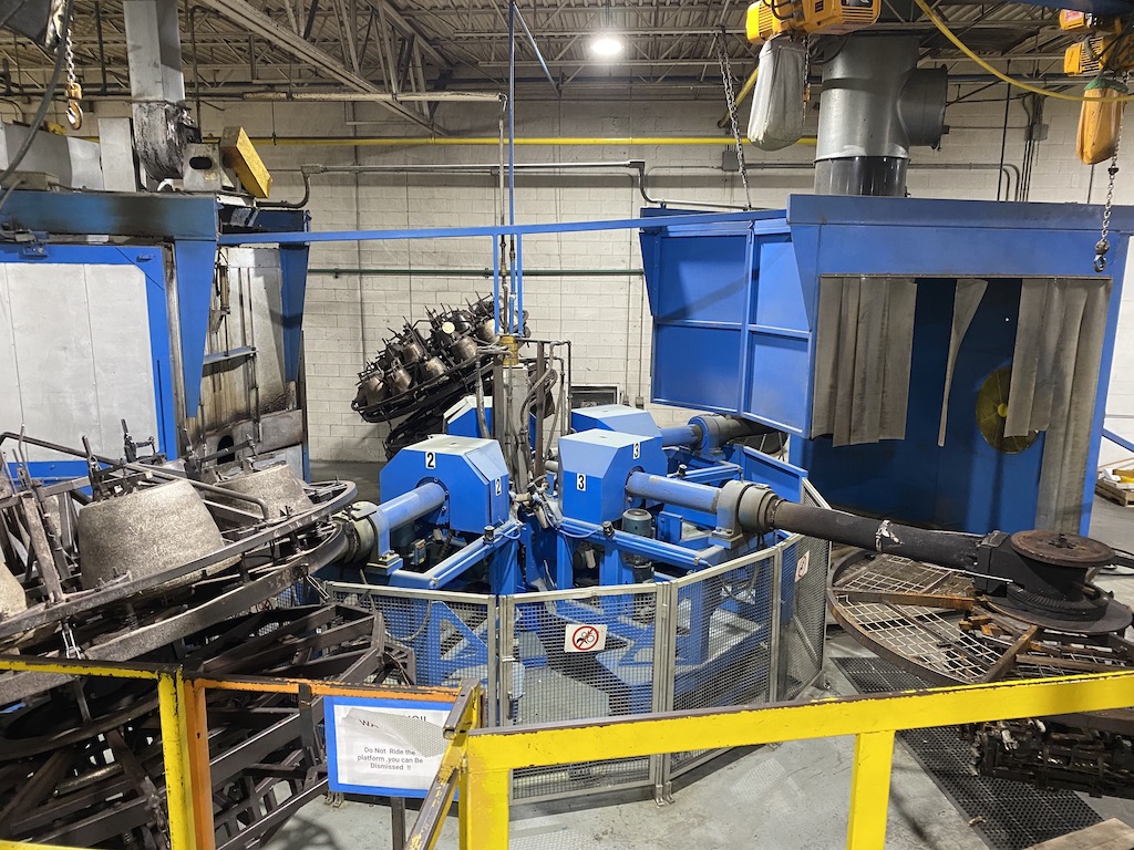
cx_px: 567
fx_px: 852
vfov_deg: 53.1
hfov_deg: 67.3
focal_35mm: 26
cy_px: 425
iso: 200
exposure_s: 1/60
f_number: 1.8
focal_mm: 4.25
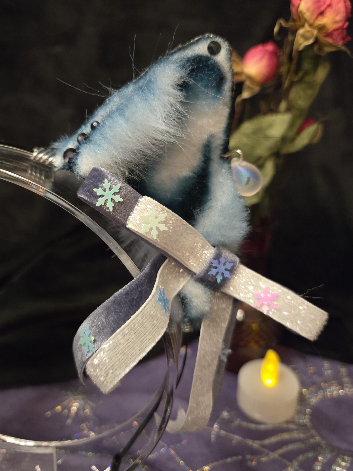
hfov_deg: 56.8
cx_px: 176
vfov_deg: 71.6
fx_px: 326
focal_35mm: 24
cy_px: 229
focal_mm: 5.4
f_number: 1.8
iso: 1250
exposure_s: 1/60.2
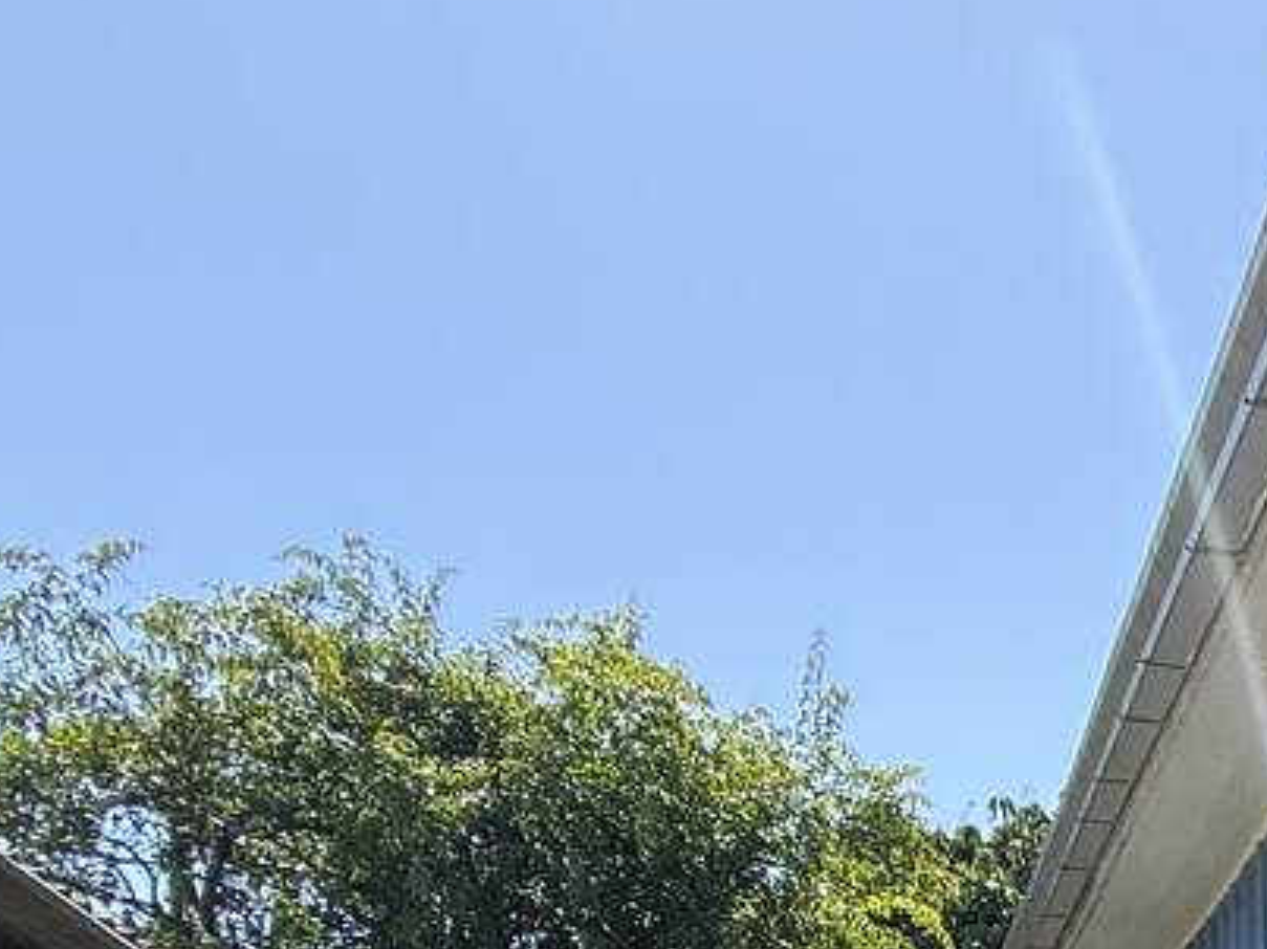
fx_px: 1830
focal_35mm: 50
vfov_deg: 23.1
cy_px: 1445
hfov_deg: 24.3
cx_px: 2116
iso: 50
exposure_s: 1/421
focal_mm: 2.22
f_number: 2.2
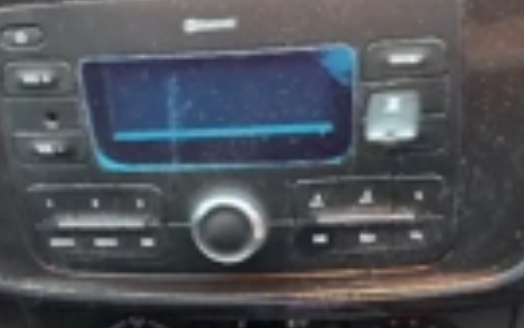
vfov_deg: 17.1
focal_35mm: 76
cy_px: 266
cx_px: 211
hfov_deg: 27.1
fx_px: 1086
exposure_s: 1/25
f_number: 1.8
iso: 800
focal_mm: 5.23
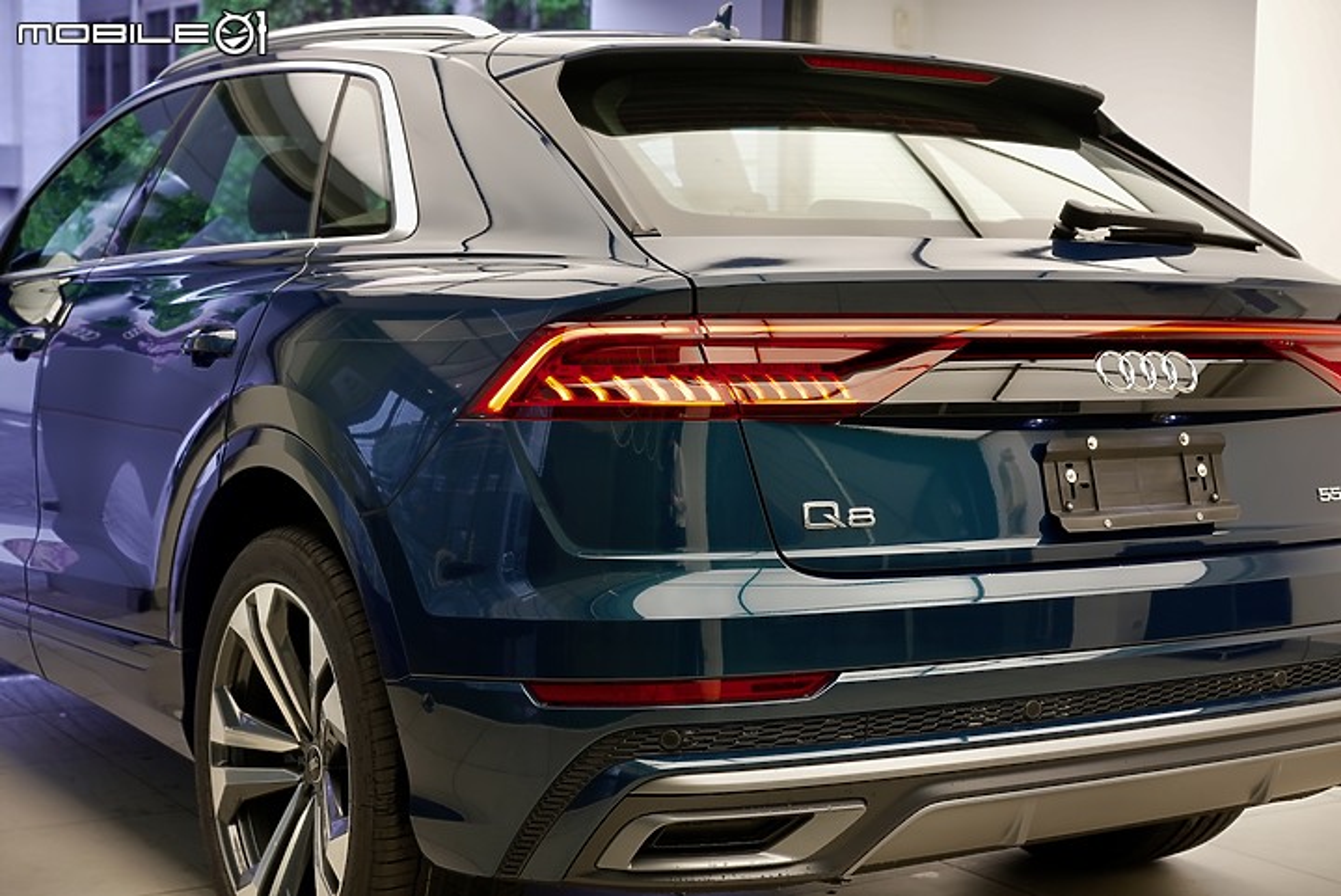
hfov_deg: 36.2
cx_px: 670
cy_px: 448
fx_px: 2050
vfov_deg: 24.7
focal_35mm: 55
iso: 500
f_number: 5.6
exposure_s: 1/60
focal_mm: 55
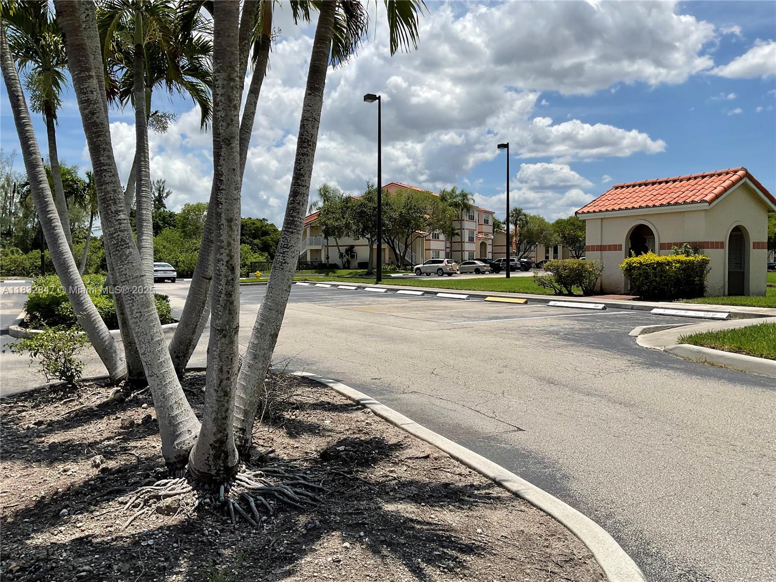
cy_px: 291
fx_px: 650
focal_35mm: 29
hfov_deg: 61.7
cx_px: 388
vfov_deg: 48.2
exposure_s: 1/3322
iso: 16
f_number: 1.8
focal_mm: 3
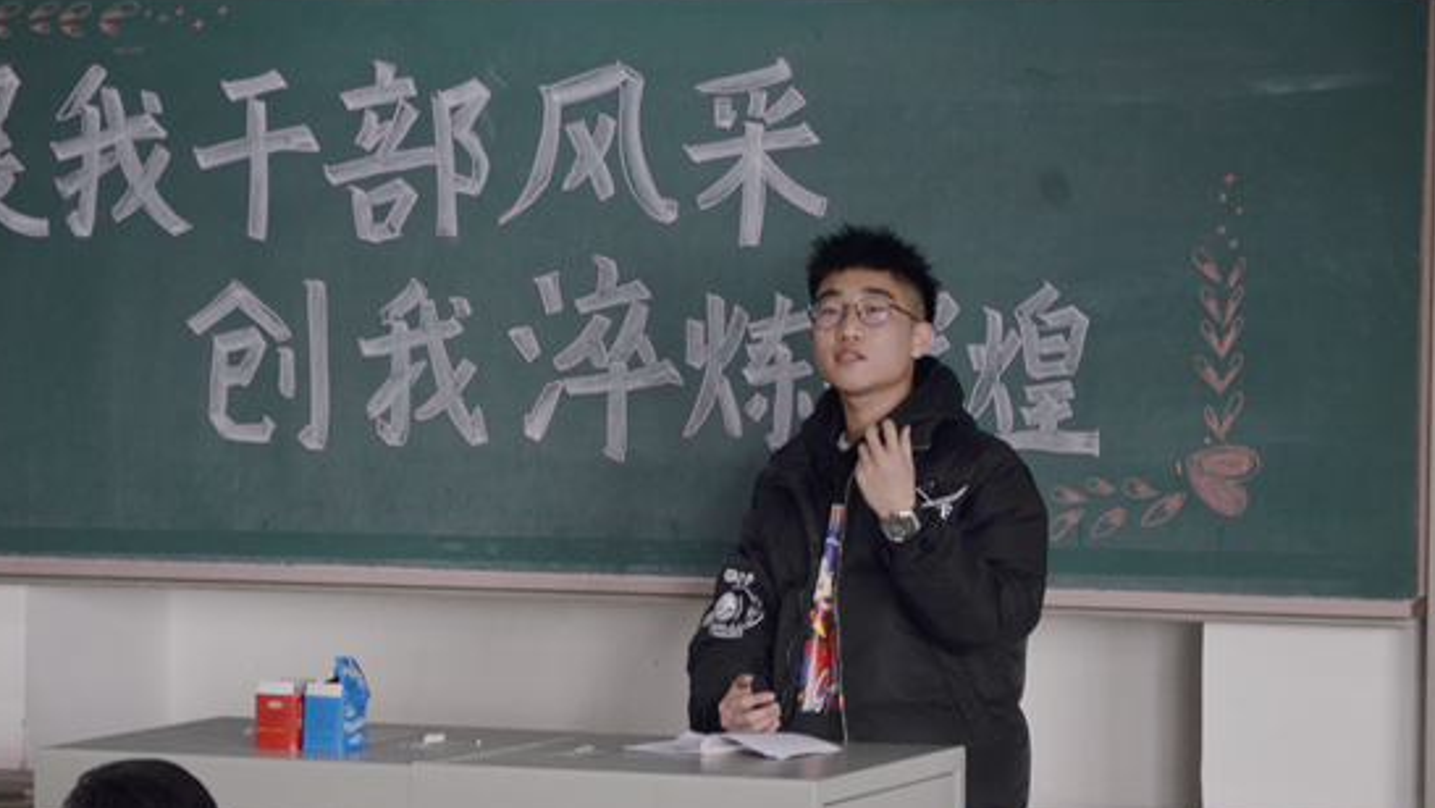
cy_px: 434
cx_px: 637
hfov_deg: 11.2
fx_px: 7331
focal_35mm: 193
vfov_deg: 6.3
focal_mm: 105
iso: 500
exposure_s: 1/100
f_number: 5.6
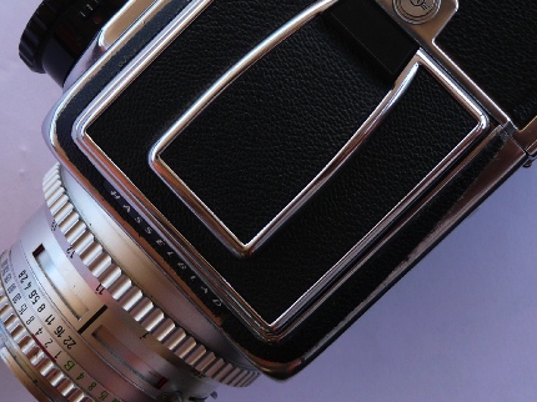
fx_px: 1039
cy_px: 134
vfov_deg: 21.8
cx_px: 232
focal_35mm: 67
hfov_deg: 29.0
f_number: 3
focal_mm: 6.4
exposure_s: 1/100
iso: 100
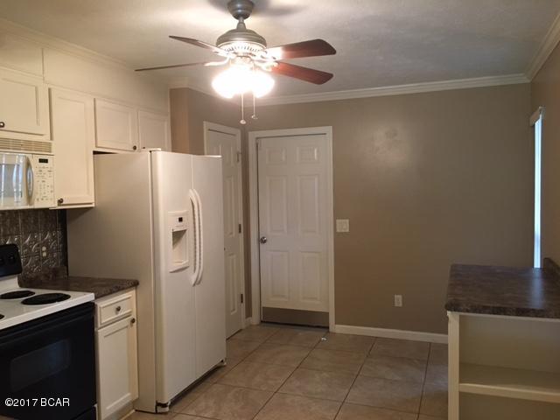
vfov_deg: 48.2
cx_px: 280
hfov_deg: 61.7
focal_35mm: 29
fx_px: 469
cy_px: 210
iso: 160
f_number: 2.2
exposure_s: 1/30
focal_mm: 4.15
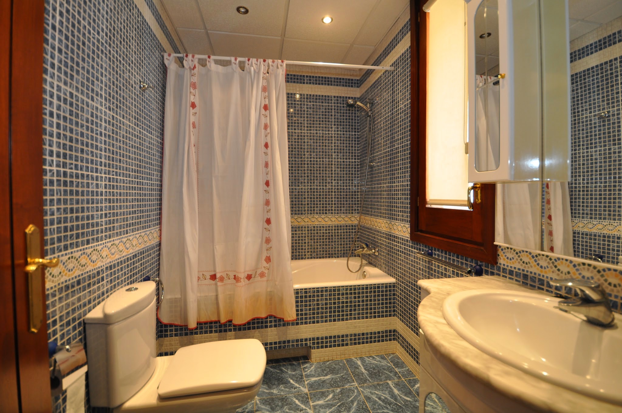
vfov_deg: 77.2
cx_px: 311
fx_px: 259
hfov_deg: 100.5
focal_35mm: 15
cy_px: 206
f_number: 4
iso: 400
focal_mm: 10
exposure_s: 1/60
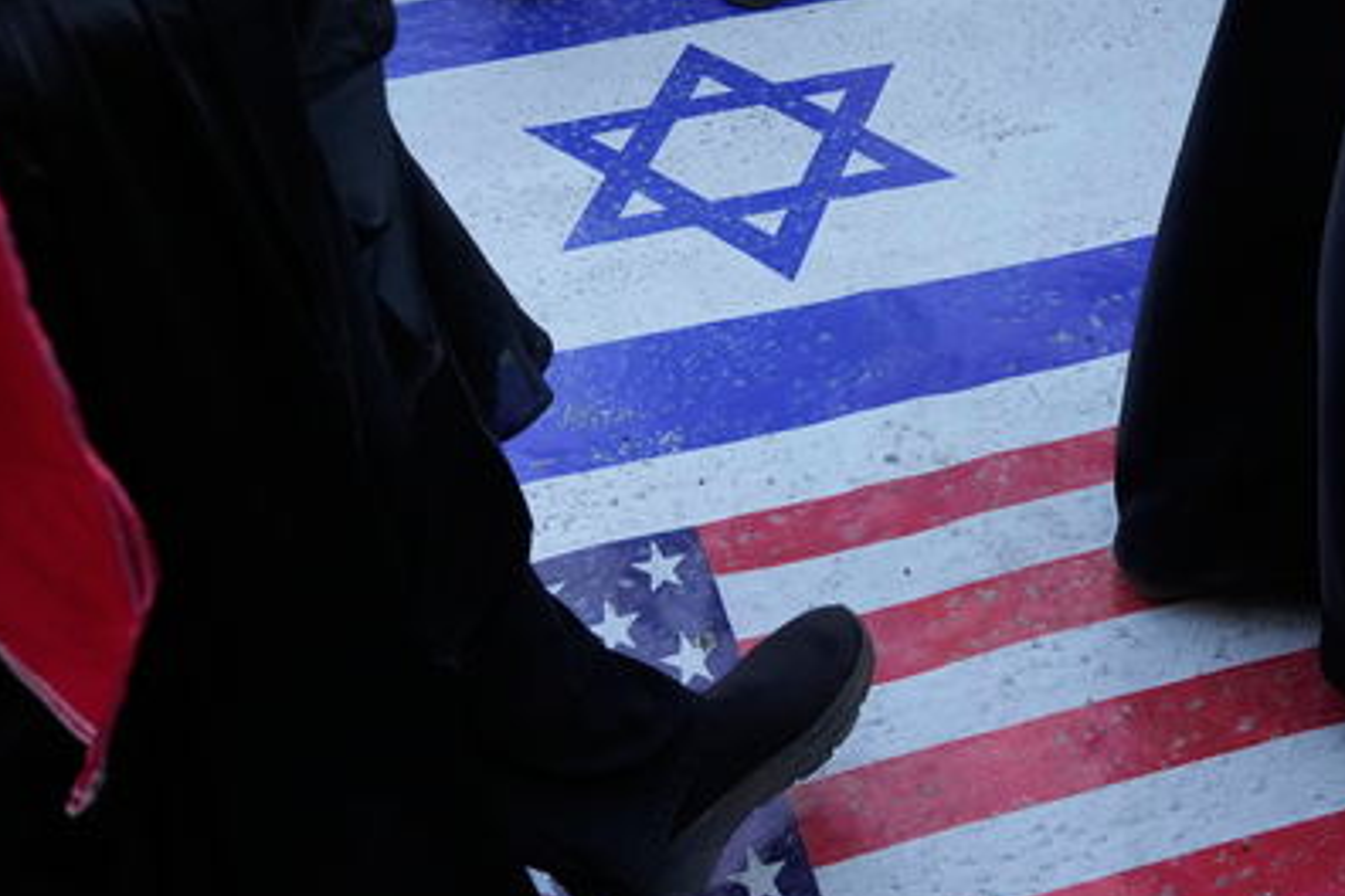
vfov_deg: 21.6
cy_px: 178
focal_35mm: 62
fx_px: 2316
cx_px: 944
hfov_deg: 32.0
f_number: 5
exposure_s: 1/400
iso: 800
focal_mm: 24
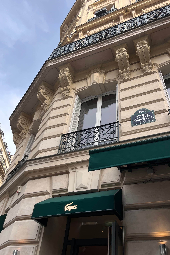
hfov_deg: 46.3
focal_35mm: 28
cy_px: 126
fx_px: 198
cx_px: 93
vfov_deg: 65.5
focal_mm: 5.1
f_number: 1.6
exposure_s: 1/639
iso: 50
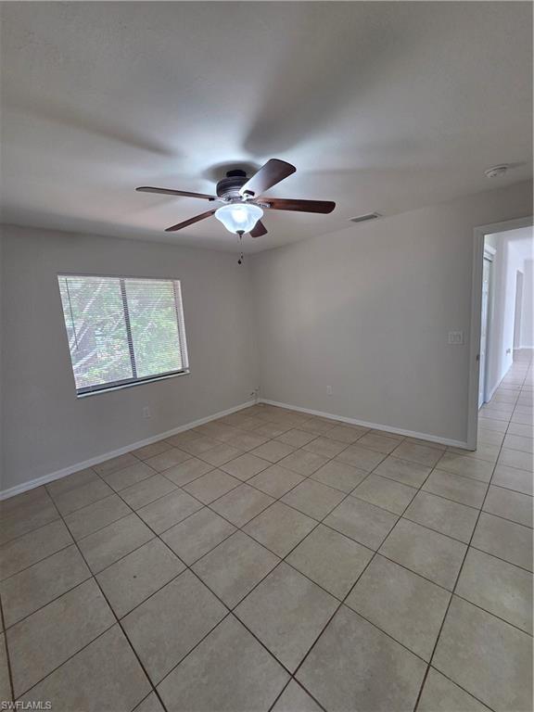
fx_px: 267
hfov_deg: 89.9
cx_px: 267
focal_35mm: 13
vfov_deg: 106.2
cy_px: 356
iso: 200
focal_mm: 2.2
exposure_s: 1/120
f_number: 2.2
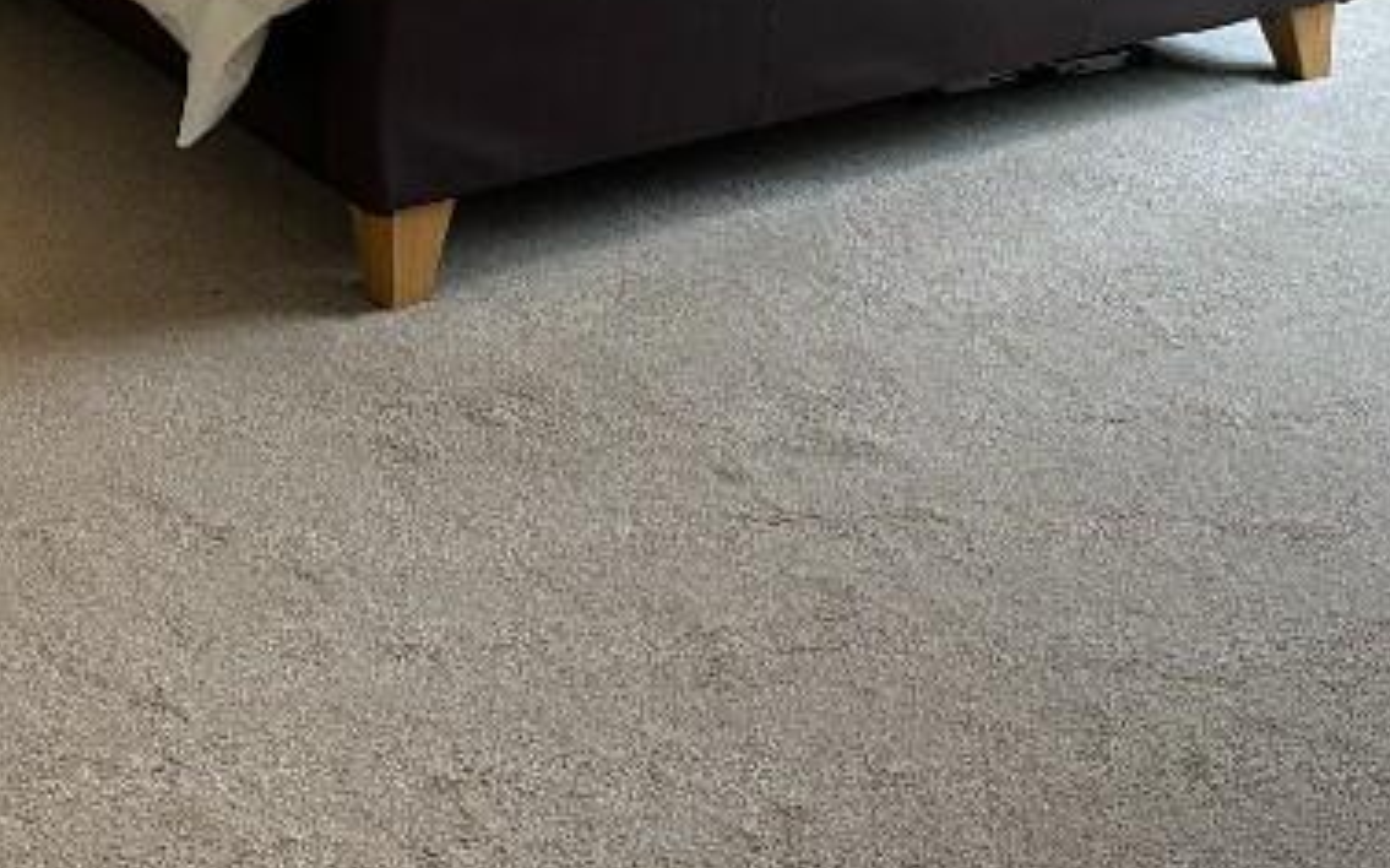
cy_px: -467
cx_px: 695
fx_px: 2613
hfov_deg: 29.8
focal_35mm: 69
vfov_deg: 16.9
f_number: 1.78
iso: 160
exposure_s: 1/100
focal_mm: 6.86
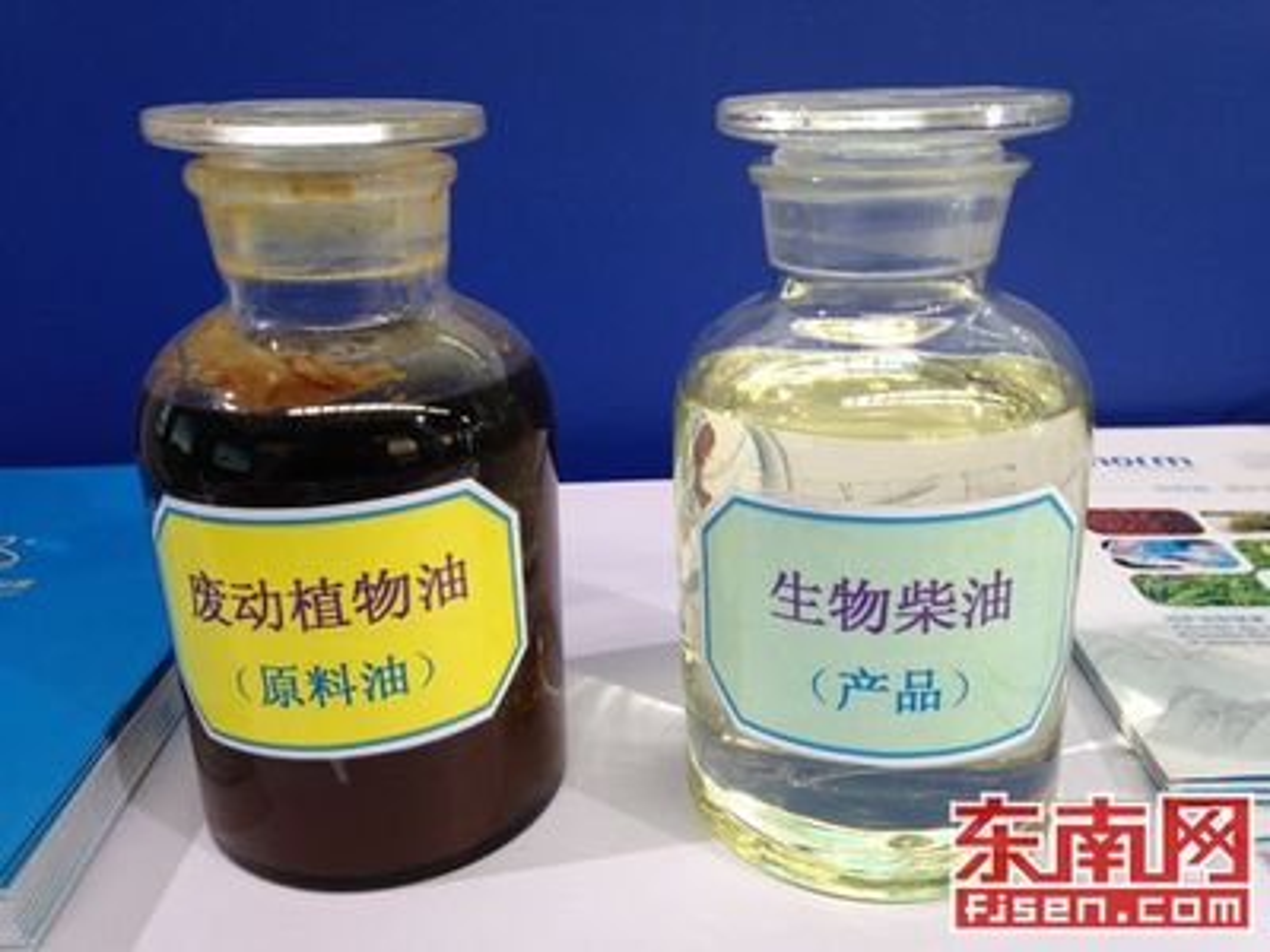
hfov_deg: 55.4
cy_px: 476
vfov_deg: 42.9
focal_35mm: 33
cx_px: 635
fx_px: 1211
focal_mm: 4.12
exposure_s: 1/24
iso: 50
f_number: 2.4
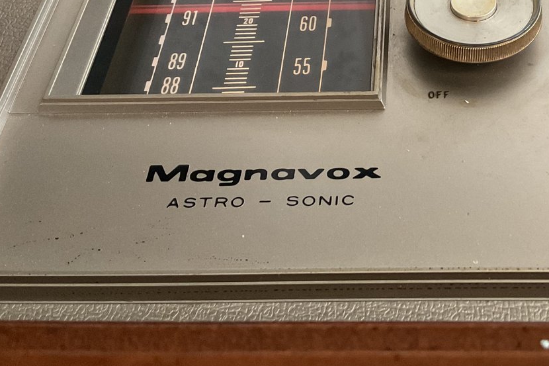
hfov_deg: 35.3
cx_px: 422
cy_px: 61
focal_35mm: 55
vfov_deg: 24.1
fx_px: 839
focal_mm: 3
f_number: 1.8
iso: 250
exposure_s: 1/30
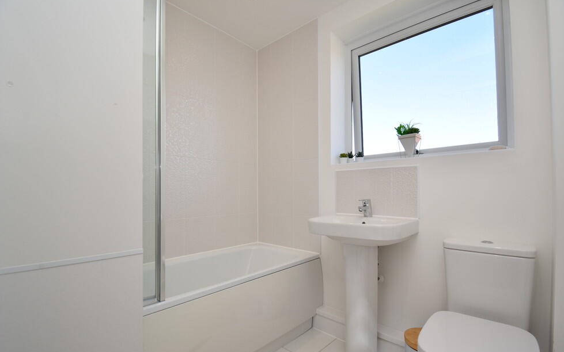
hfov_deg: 97.8
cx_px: 281
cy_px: 194
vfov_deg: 71.1
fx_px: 246
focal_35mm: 16
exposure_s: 1/200
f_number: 5
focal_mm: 10
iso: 180
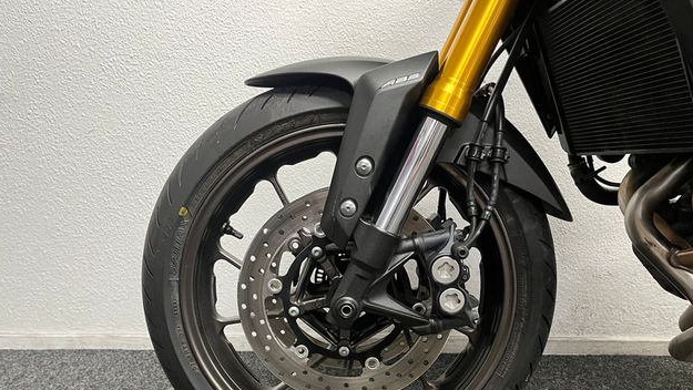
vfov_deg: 39.7
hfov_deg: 66.0
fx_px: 533
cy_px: 264
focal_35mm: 29
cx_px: 339
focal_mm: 5.1
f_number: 1.6
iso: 250
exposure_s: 1/50
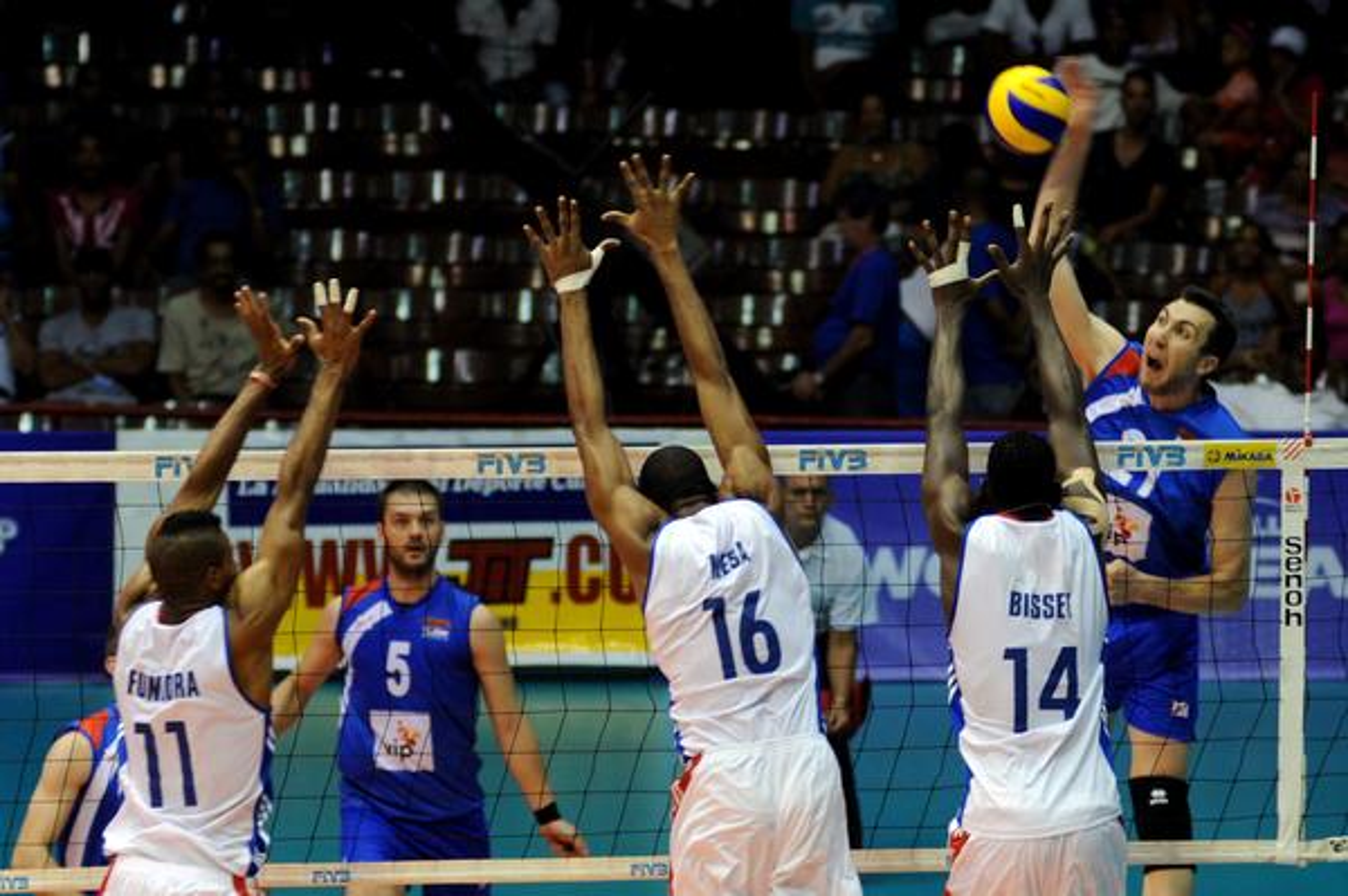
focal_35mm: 180
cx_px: 674
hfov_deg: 11.4
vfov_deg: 7.6
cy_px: 448
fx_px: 6734
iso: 500
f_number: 2.8
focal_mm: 120
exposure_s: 1/400
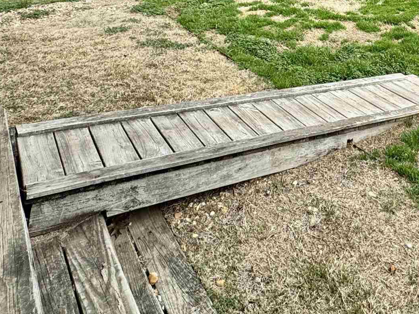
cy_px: -87
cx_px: 392
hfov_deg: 41.4
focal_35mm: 41
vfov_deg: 29.0
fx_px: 496
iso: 40
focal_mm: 2.22
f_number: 2.2
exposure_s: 1/1256
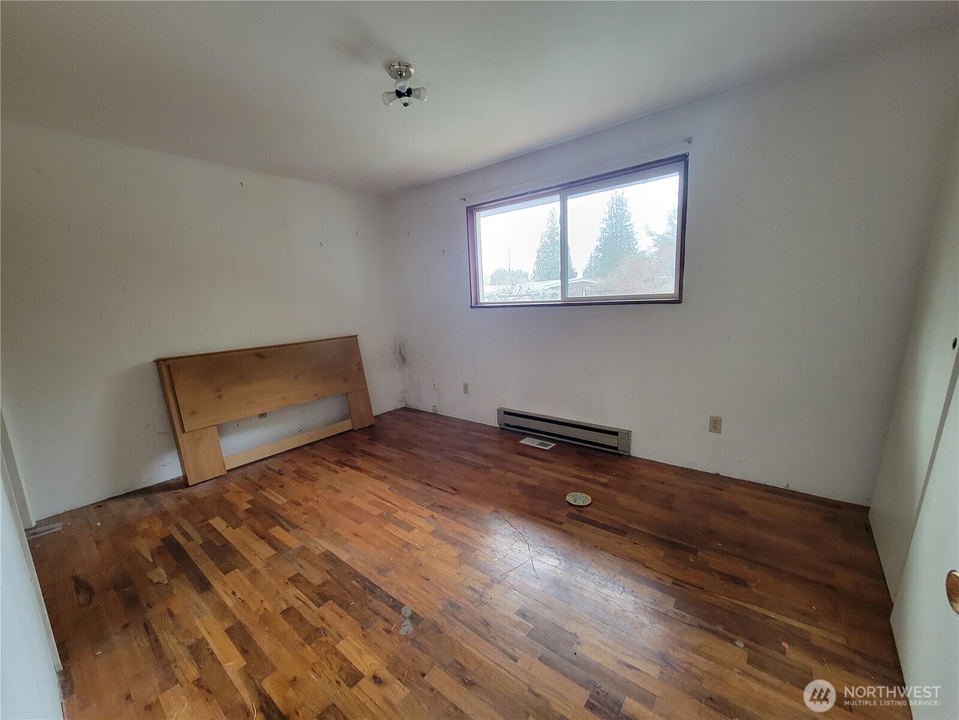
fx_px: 360
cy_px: 360
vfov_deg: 89.9
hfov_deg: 106.2
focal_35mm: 13
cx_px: 480
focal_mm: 2.2
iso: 320
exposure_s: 1/60
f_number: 2.2
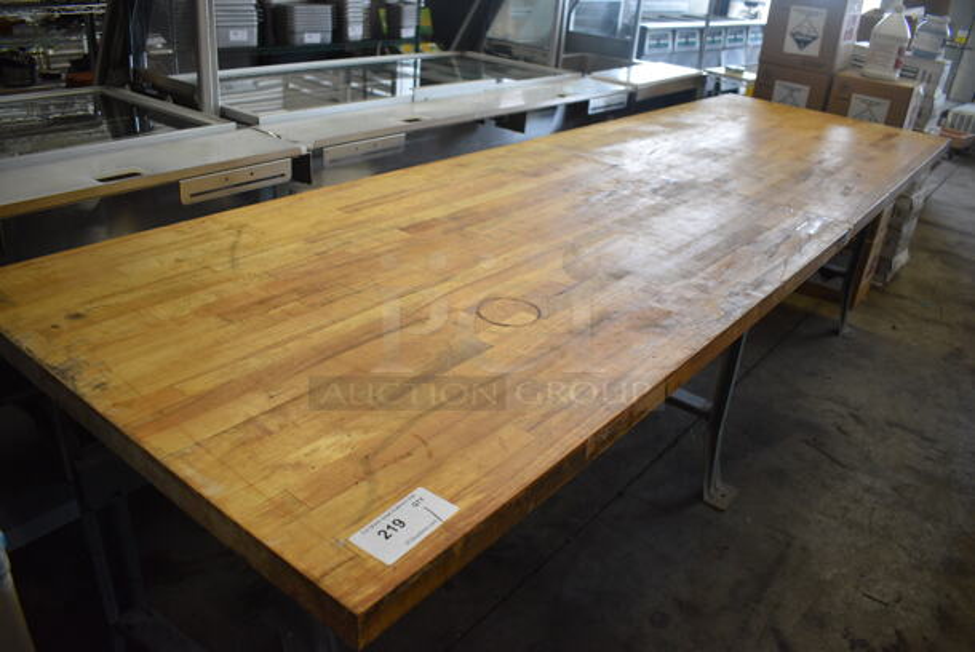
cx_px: 488
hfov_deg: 67.3
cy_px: 326
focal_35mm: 27
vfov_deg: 48.0
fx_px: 732
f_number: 3.5
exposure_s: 1/125
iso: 800
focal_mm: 18
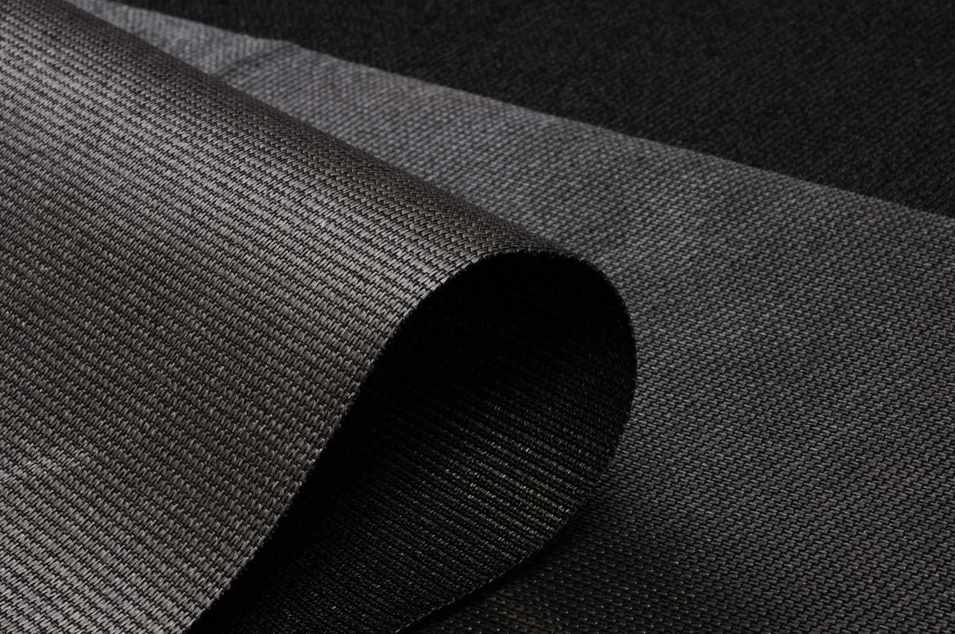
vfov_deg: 8.7
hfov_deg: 13.1
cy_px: 317
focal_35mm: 158
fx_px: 4174
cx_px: 478
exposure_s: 1/100
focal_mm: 105
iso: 200
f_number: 20
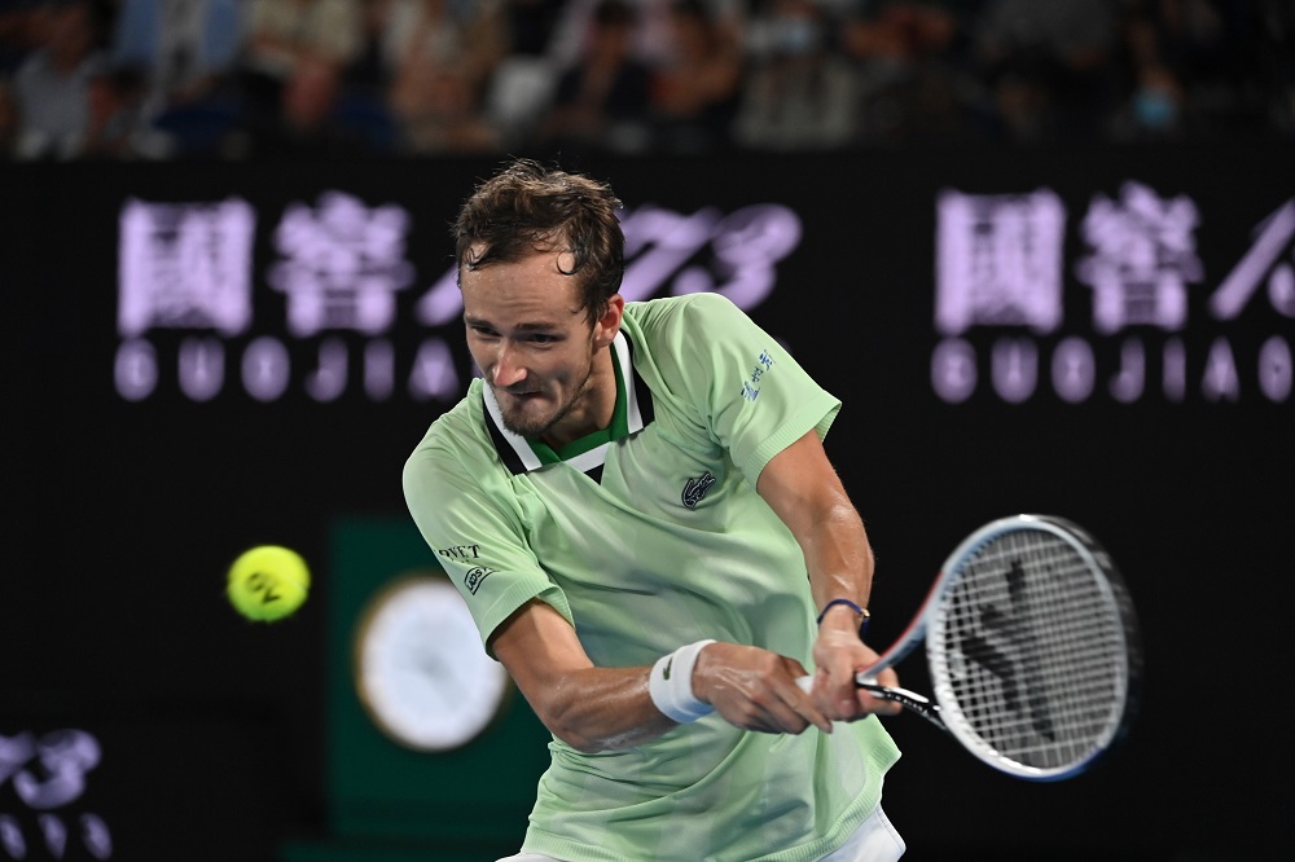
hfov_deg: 9.8
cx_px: 648
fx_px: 7551
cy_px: 431
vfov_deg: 6.5
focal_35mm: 210
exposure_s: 1/1600
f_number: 4
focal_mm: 210
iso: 2500
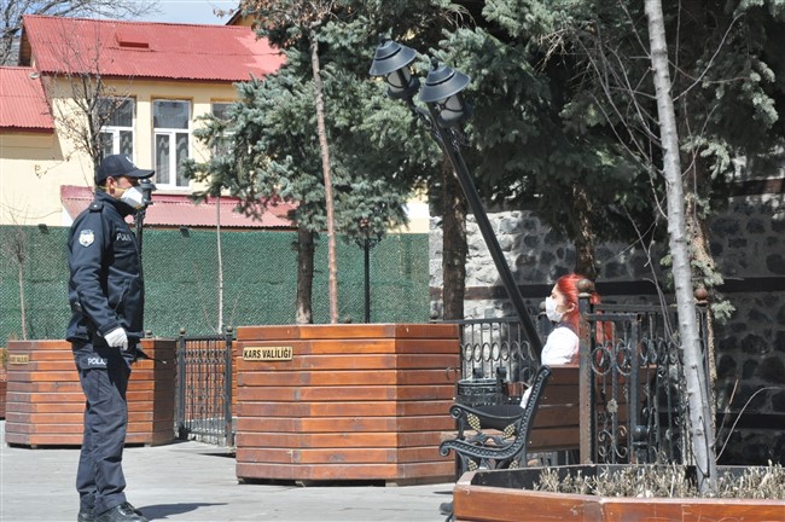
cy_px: 261
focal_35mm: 87
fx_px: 1895
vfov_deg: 15.7
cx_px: 392
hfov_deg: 23.4
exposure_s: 1/640
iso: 800
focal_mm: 58
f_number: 13
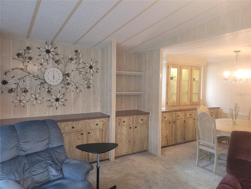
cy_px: 94
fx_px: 189
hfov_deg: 67.3
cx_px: 126
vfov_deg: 53.1
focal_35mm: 26
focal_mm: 5.4
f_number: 1.8
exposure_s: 1/24
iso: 100
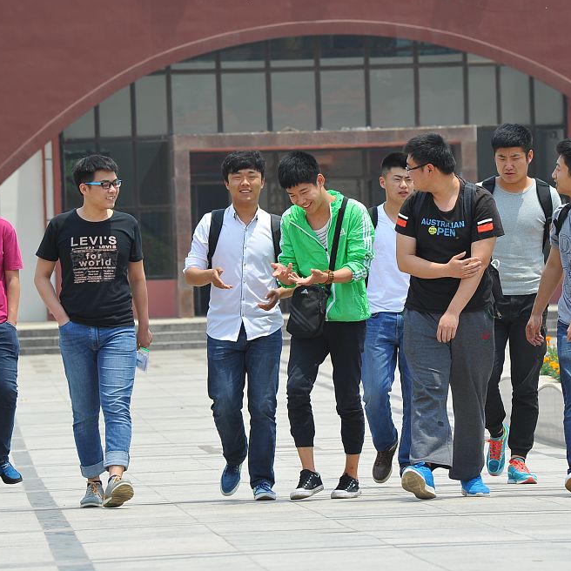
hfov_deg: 5.8
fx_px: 5655
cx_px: 358
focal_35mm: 303
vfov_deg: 5.8
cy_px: 227
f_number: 9
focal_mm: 195
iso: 200
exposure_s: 1/320
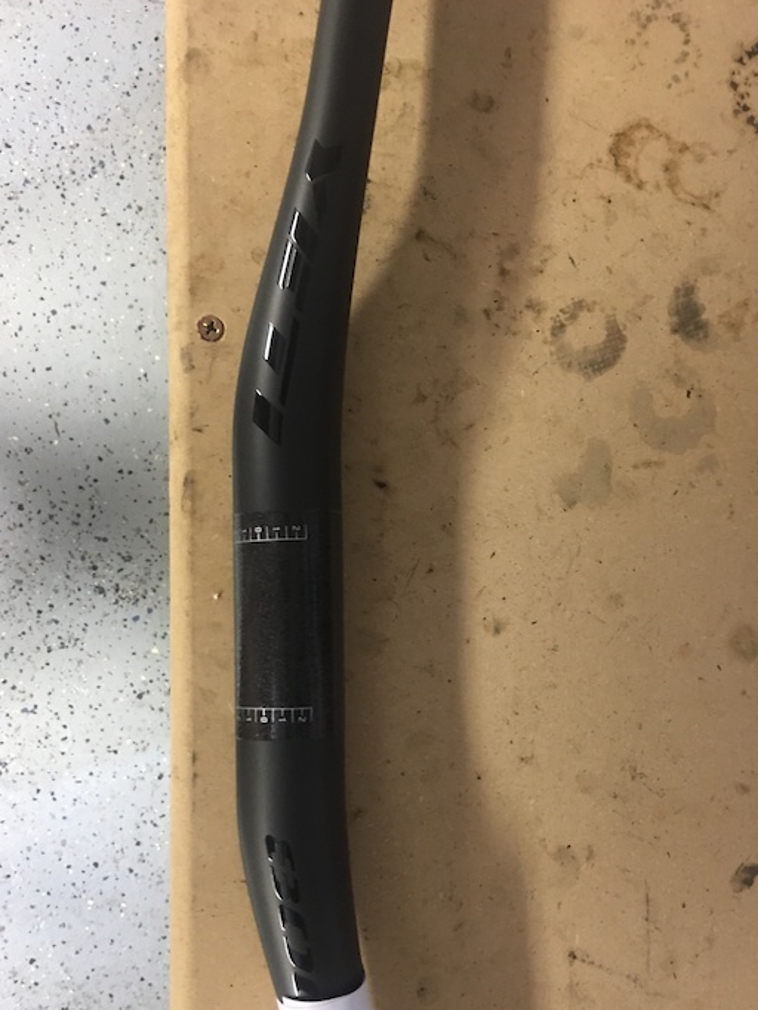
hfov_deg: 41.7
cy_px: 579
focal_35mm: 34
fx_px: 992
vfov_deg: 53.7
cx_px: 428
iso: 80
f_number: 2.2
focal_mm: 4.15
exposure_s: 1/8
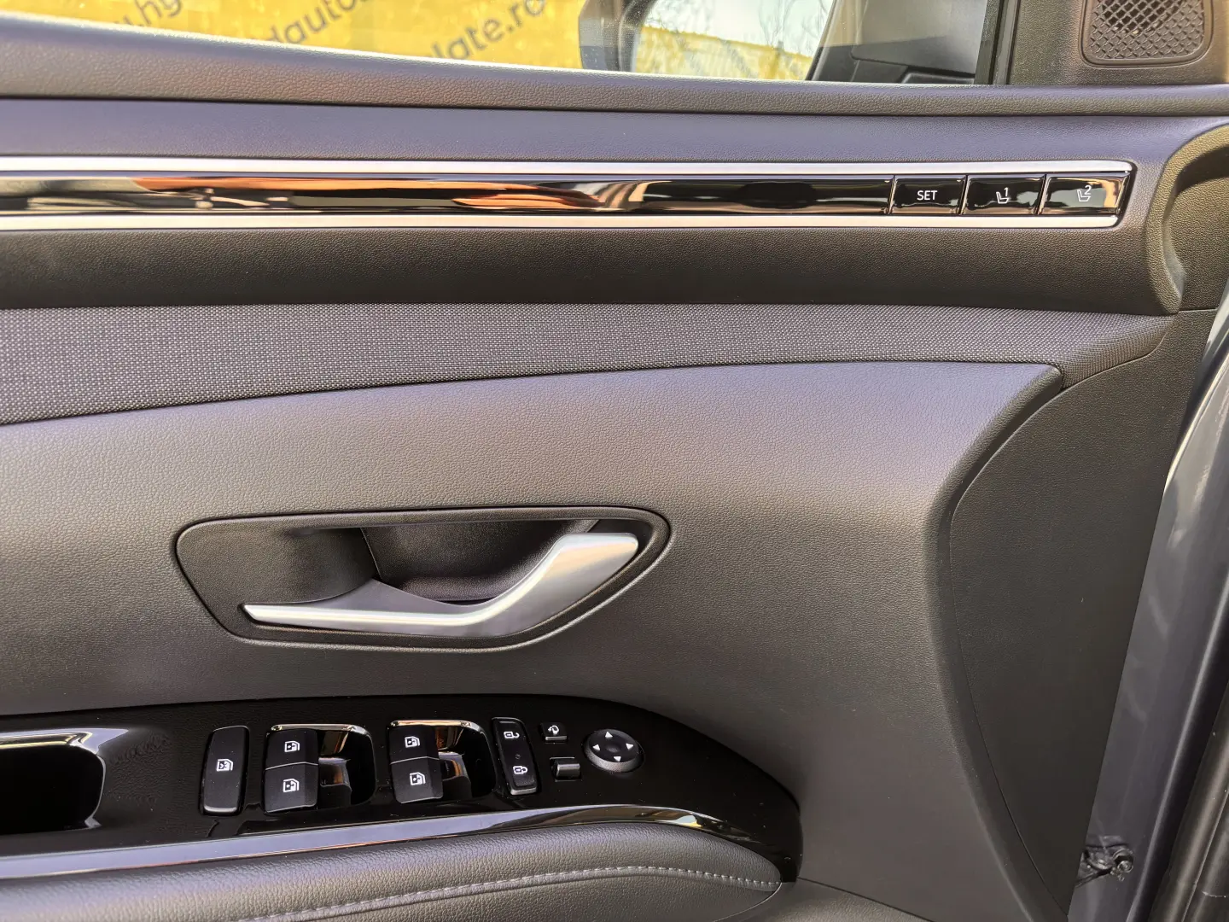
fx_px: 923
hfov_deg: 67.3
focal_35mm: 26
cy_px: 461
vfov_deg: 53.1
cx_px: 614
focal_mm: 5.96
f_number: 1.6
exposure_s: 1/121
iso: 125
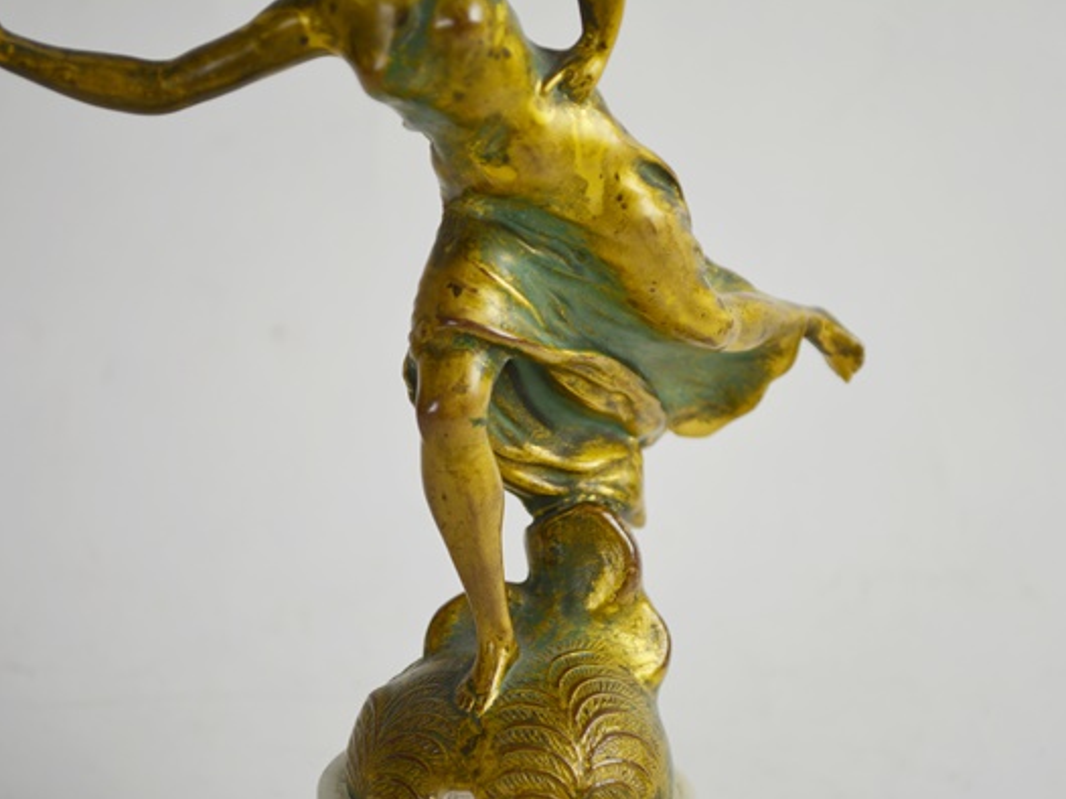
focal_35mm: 91
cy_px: 402
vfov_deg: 16.3
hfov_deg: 21.7
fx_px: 2787
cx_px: 525
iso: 200
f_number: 5.6
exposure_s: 1/125
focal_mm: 55
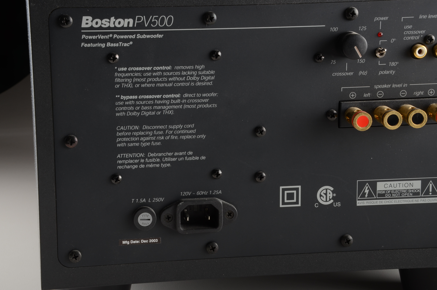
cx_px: 218
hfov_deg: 20.7
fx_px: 1199
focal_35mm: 99
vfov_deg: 13.8
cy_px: 145
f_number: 20
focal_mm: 66
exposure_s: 1/200
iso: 200
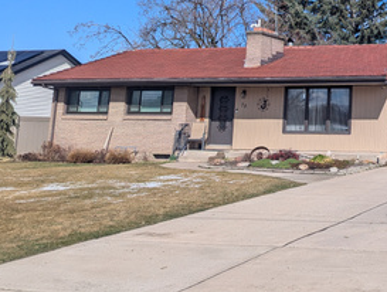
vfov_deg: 25.1
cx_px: 424
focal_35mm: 56
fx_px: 627
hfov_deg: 30.7
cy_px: 11
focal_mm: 6.81
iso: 45
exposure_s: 1/3534
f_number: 1.85
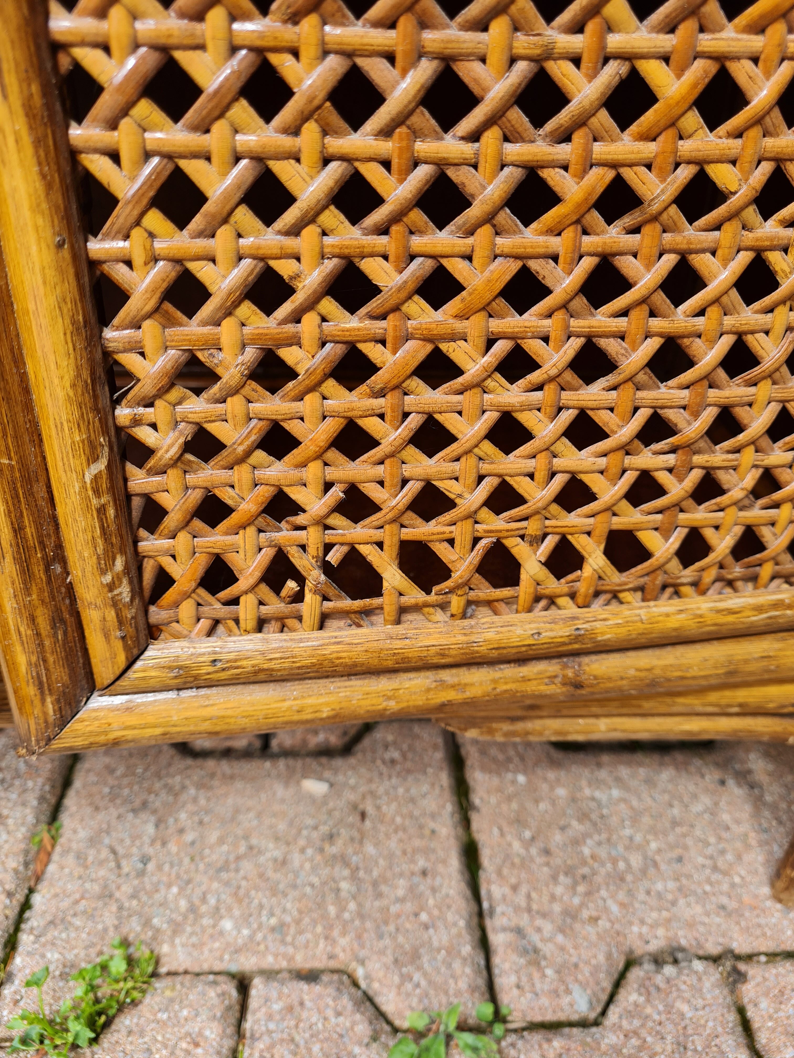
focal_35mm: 26
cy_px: 529
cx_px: 397
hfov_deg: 53.1
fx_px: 795
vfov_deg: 67.3
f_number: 1.8
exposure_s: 1/475
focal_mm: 5.4
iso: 50
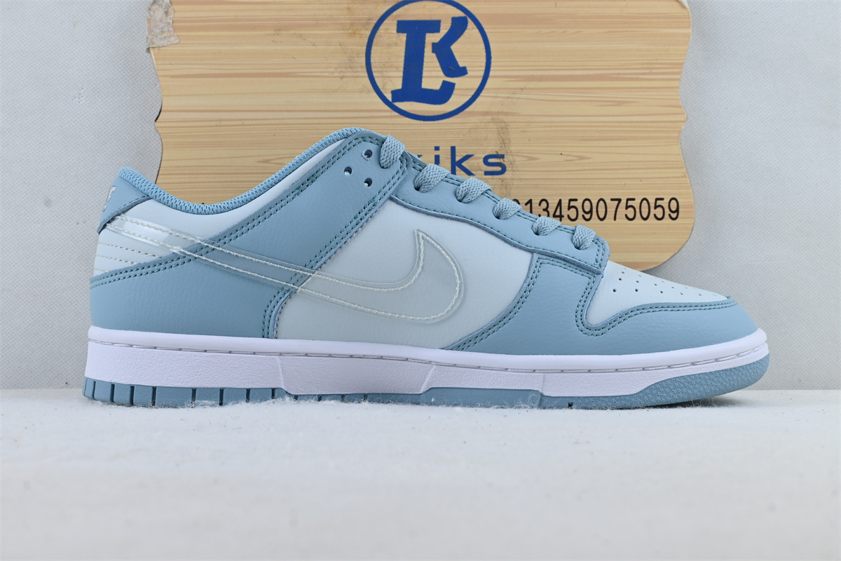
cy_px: 280
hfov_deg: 40.5
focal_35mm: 49
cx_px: 420
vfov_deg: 27.7
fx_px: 1139
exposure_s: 1/20
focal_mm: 32.5
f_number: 10
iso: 100
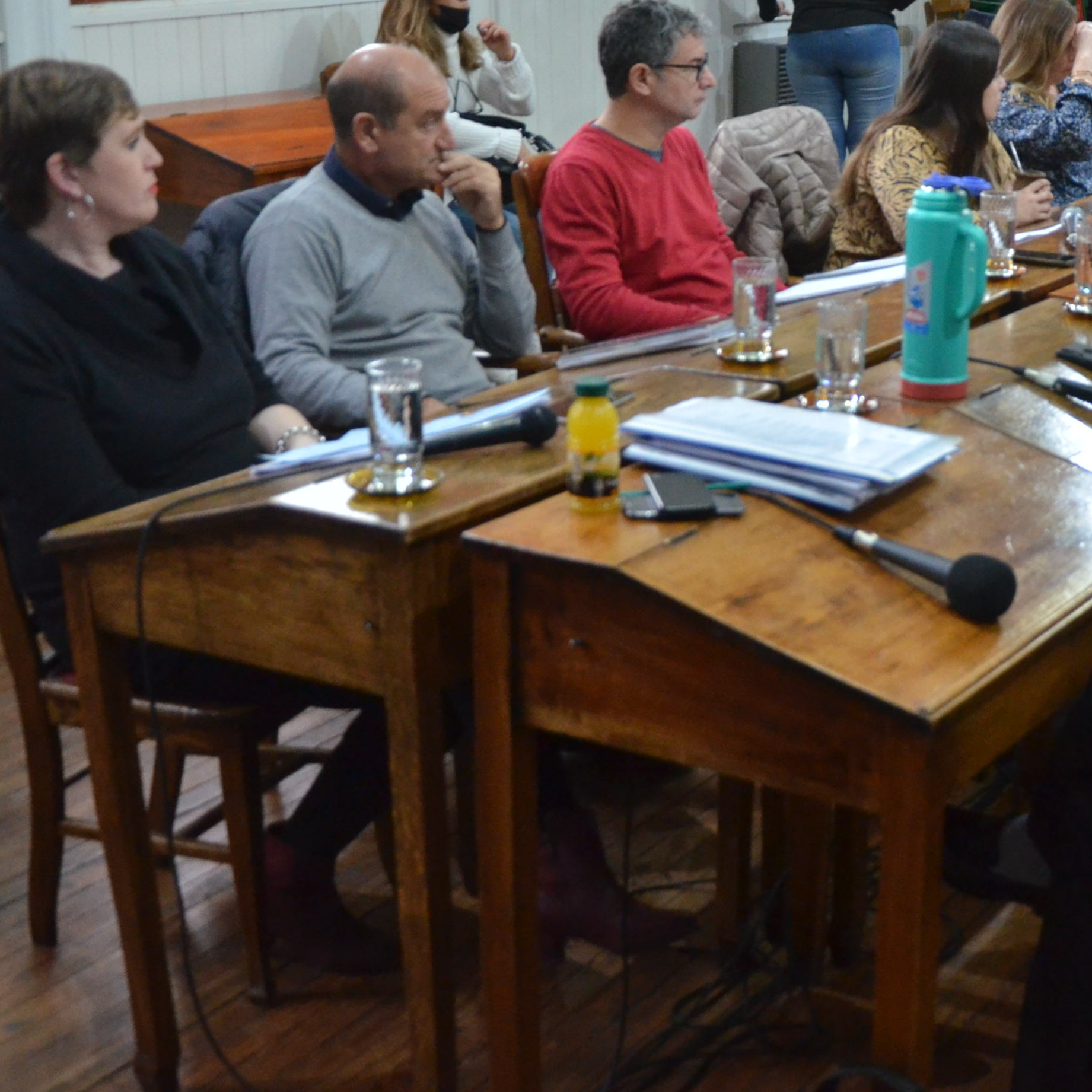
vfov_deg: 26.9
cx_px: 913
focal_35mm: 64
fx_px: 2279
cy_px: 452
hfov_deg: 26.3
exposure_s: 1/125
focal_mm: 25
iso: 1600
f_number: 4
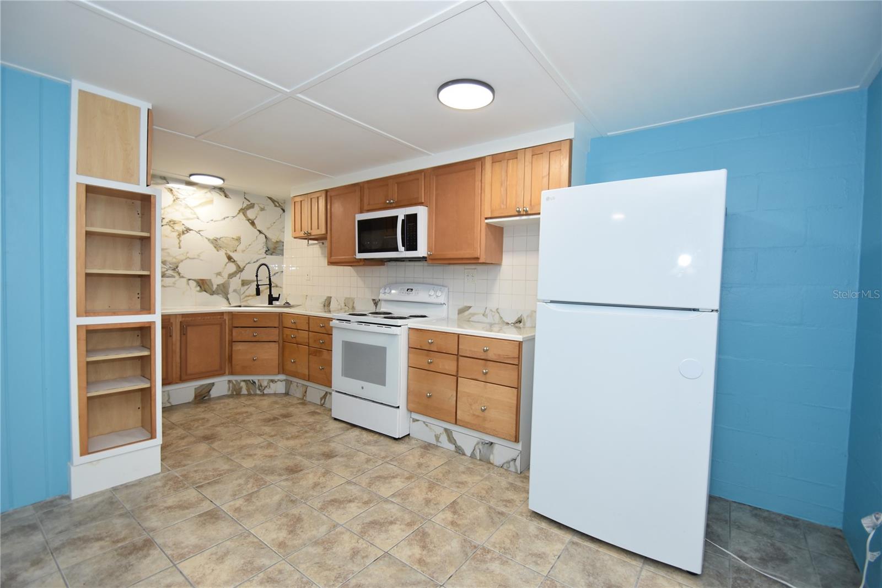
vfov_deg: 77.3
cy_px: 294
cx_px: 441
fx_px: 367
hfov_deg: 100.4
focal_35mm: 15
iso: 280
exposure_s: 1/60
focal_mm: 10
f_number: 4
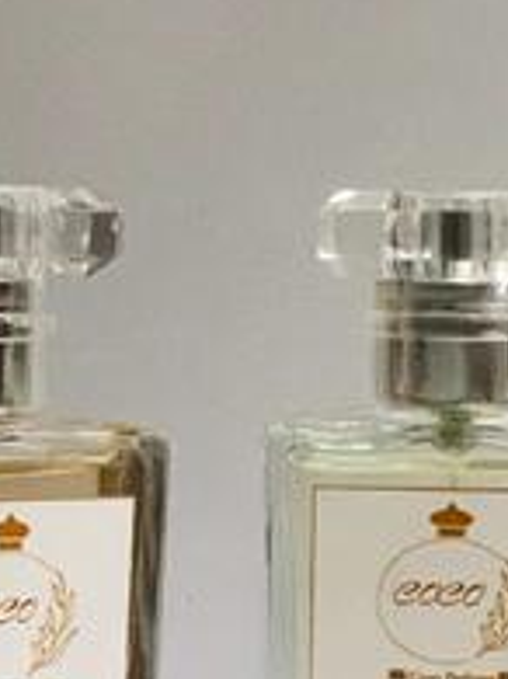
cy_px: 24
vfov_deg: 12.2
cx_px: 440
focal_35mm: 161
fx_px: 3154
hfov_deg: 9.2
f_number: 2.4
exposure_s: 1/40
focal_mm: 6
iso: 500
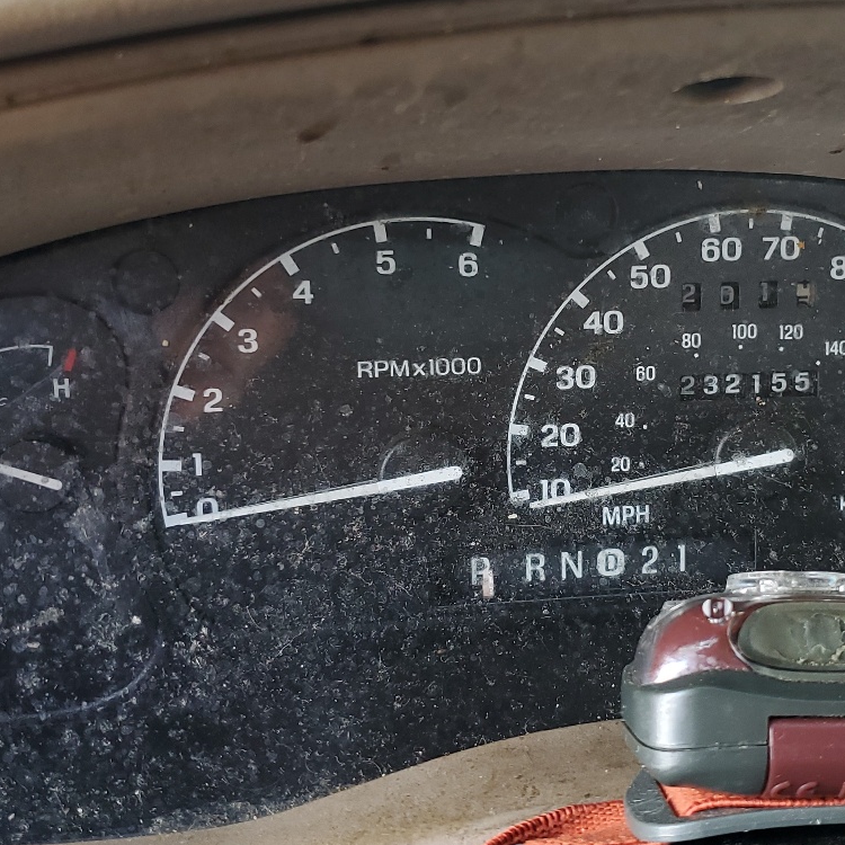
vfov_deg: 34.7
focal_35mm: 49
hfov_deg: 34.3
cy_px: 401
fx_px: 1353
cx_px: 572
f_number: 1.5
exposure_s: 1/120
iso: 74
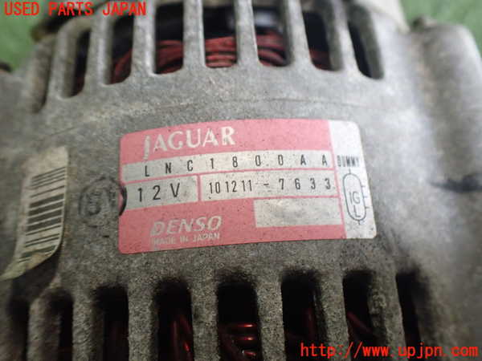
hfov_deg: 60.0
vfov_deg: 46.8
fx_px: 418
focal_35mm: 30
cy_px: 180
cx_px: 241
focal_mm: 5.4
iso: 640
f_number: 2.3
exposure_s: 1/125
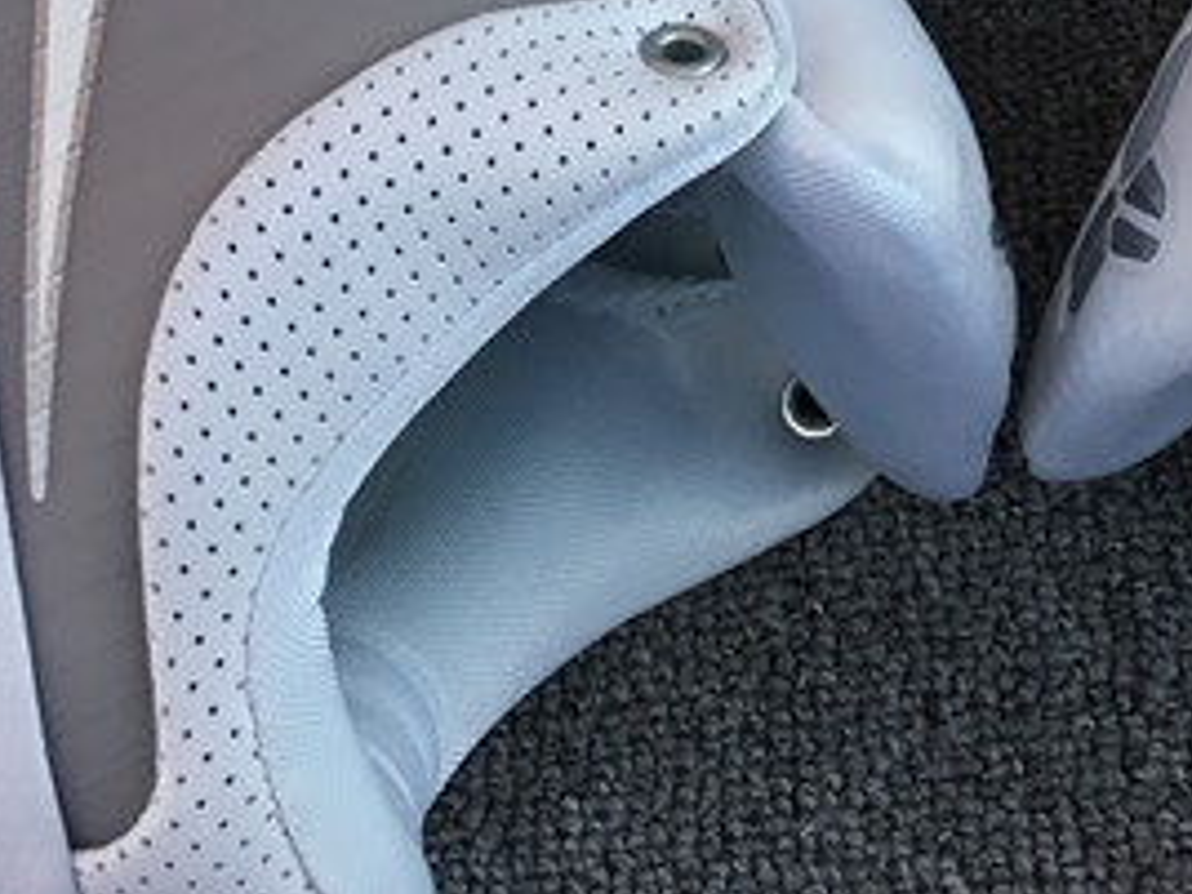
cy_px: -291
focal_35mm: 104
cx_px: 898
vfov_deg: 13.7
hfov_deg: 18.8
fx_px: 3581
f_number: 2.4
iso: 25
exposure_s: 1/284
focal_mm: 3.3
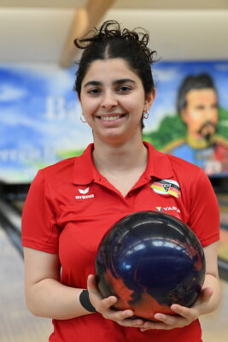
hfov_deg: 16.1
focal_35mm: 85
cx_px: 114
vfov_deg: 23.9
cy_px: 171
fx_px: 807
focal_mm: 85
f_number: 5.6
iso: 8000
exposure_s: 1/400
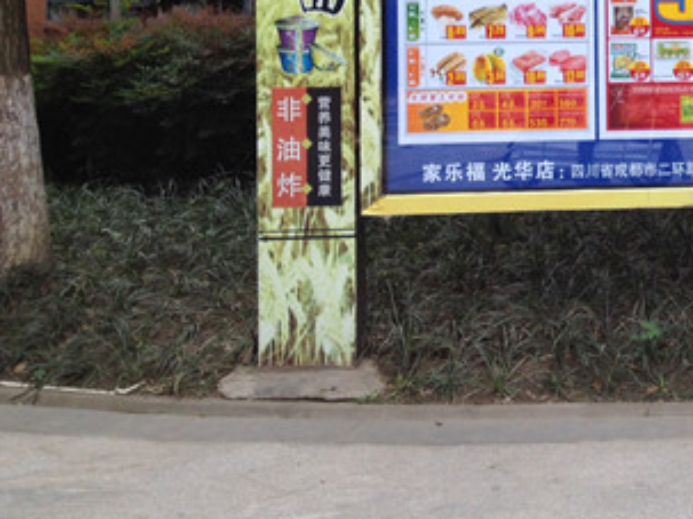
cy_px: 2
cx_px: 702
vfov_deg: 19.3
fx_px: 1481
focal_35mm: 74
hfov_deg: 25.0
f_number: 2.4
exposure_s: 1/330
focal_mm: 4.28
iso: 50
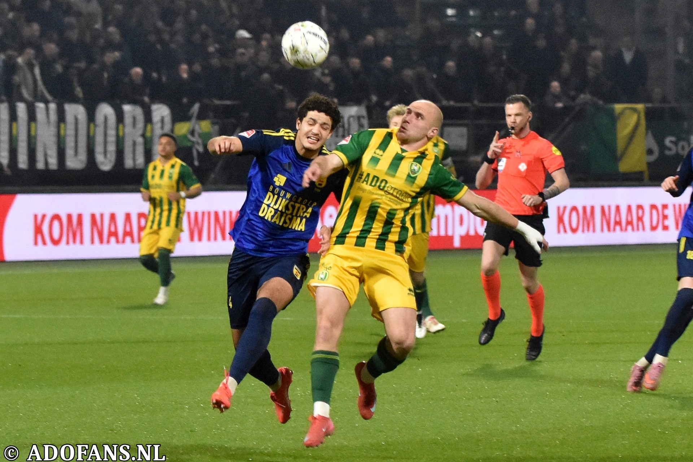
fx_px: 2743
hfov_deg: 14.4
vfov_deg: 9.6
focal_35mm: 142
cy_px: 231
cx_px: 346
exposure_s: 1/640
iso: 2500
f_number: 2.8
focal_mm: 95
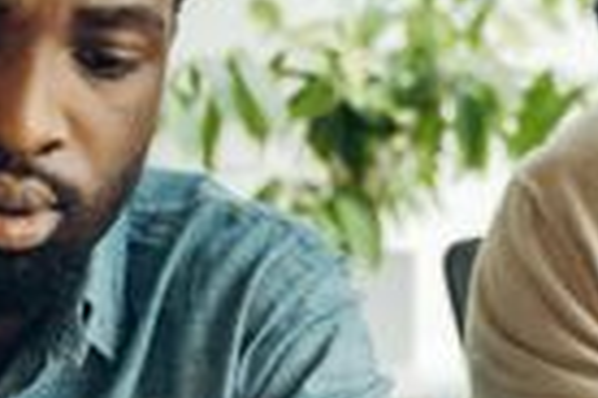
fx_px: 2890
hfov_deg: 11.7
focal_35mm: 174
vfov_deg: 7.9
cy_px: 370
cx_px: 22
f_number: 2.8
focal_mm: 30
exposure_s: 1/400
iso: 500
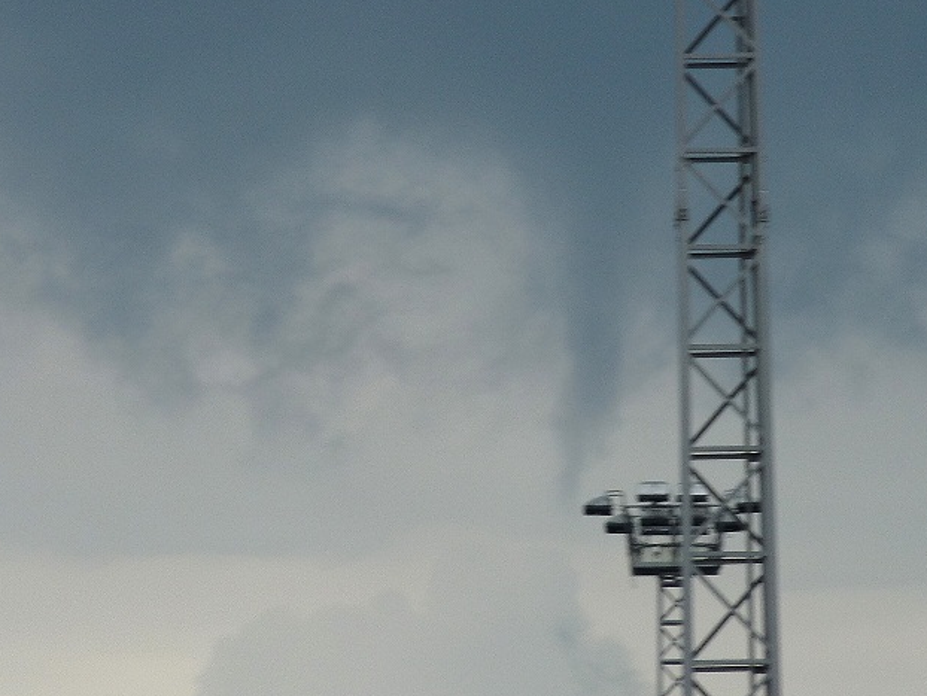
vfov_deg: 2.8
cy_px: 382
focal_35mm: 532
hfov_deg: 3.7
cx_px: 365
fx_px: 14252
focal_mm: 64.6
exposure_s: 1/250
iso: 100
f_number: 5.6
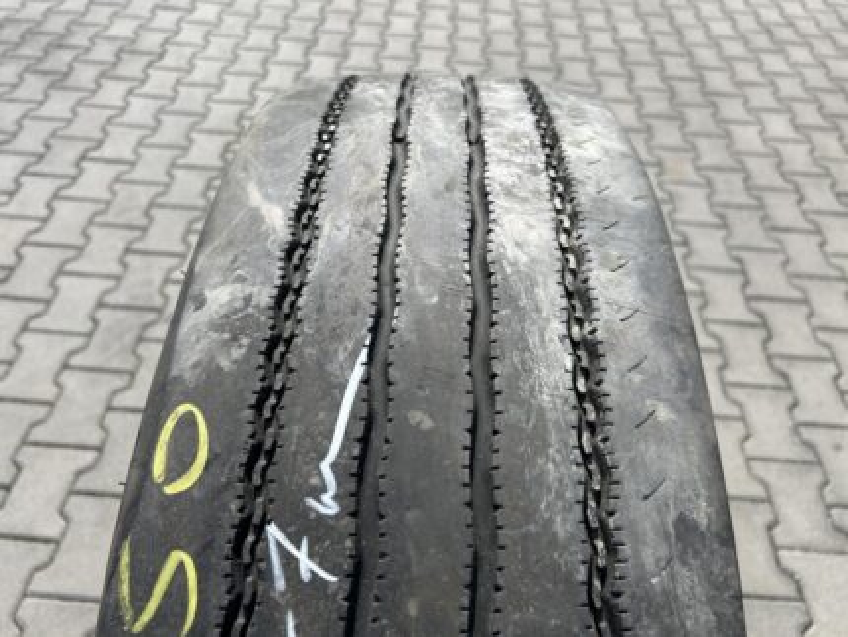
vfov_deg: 53.1
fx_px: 637
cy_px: 318
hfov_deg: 67.3
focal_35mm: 26
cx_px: 424
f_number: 1.5
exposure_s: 1/2841
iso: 50
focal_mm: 5.7
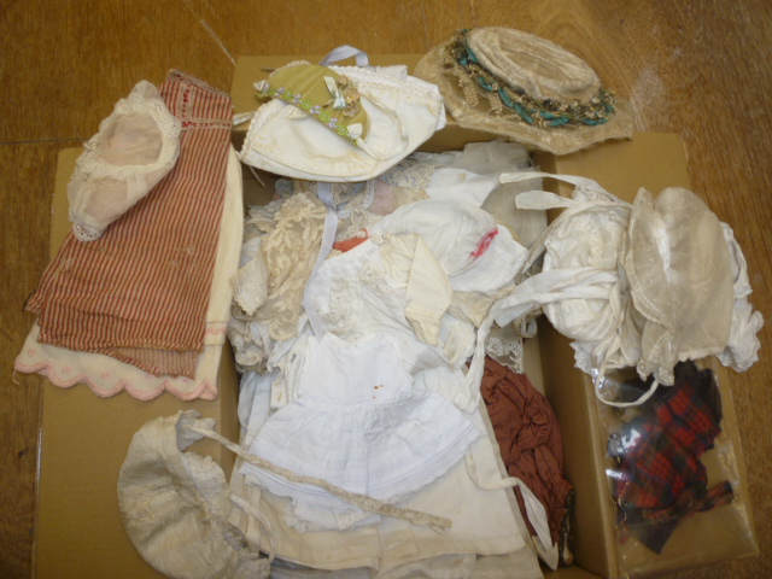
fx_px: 647
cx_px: 386
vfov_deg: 48.2
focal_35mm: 29
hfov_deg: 61.7
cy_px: 290
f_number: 3.3
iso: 100
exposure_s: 1/30
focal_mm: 5.2
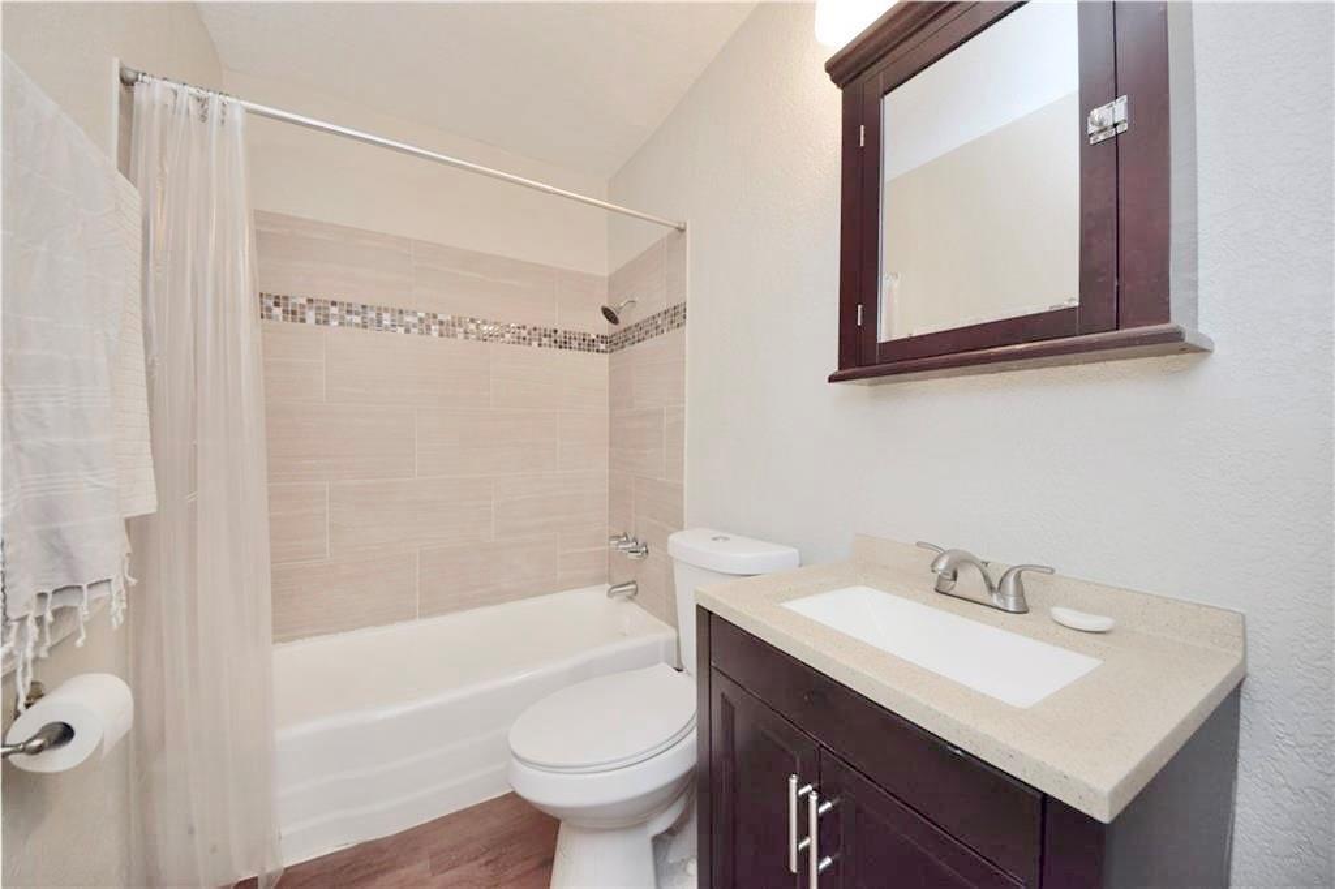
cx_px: 668
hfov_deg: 112.6
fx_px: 445
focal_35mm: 12
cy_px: 444
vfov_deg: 90.0
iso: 720
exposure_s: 1/60
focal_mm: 8
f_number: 4.5
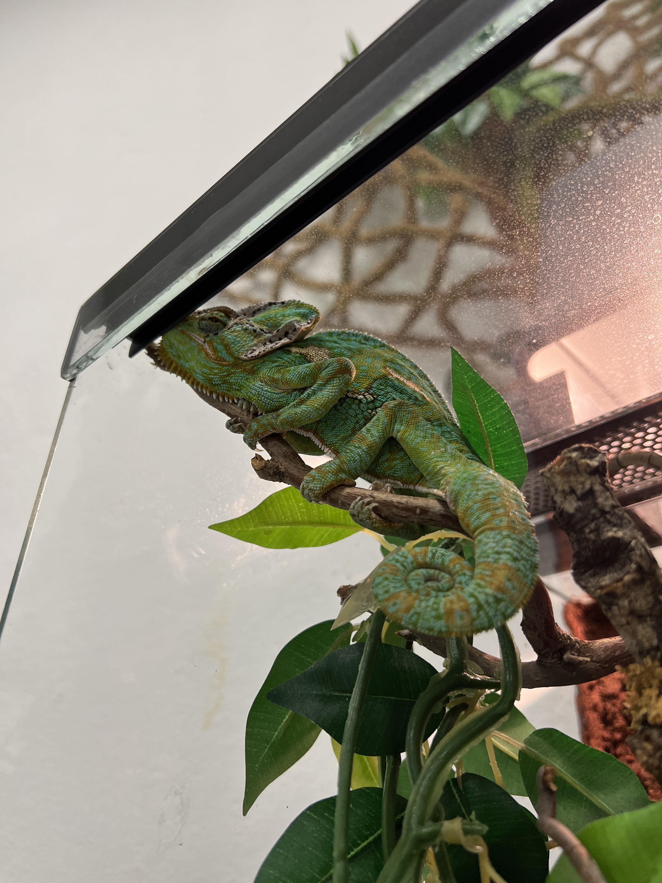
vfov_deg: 67.3
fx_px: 663
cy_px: 442
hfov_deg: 53.1
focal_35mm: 26
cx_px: 331
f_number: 1.5
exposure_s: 1/100
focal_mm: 5.7
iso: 80
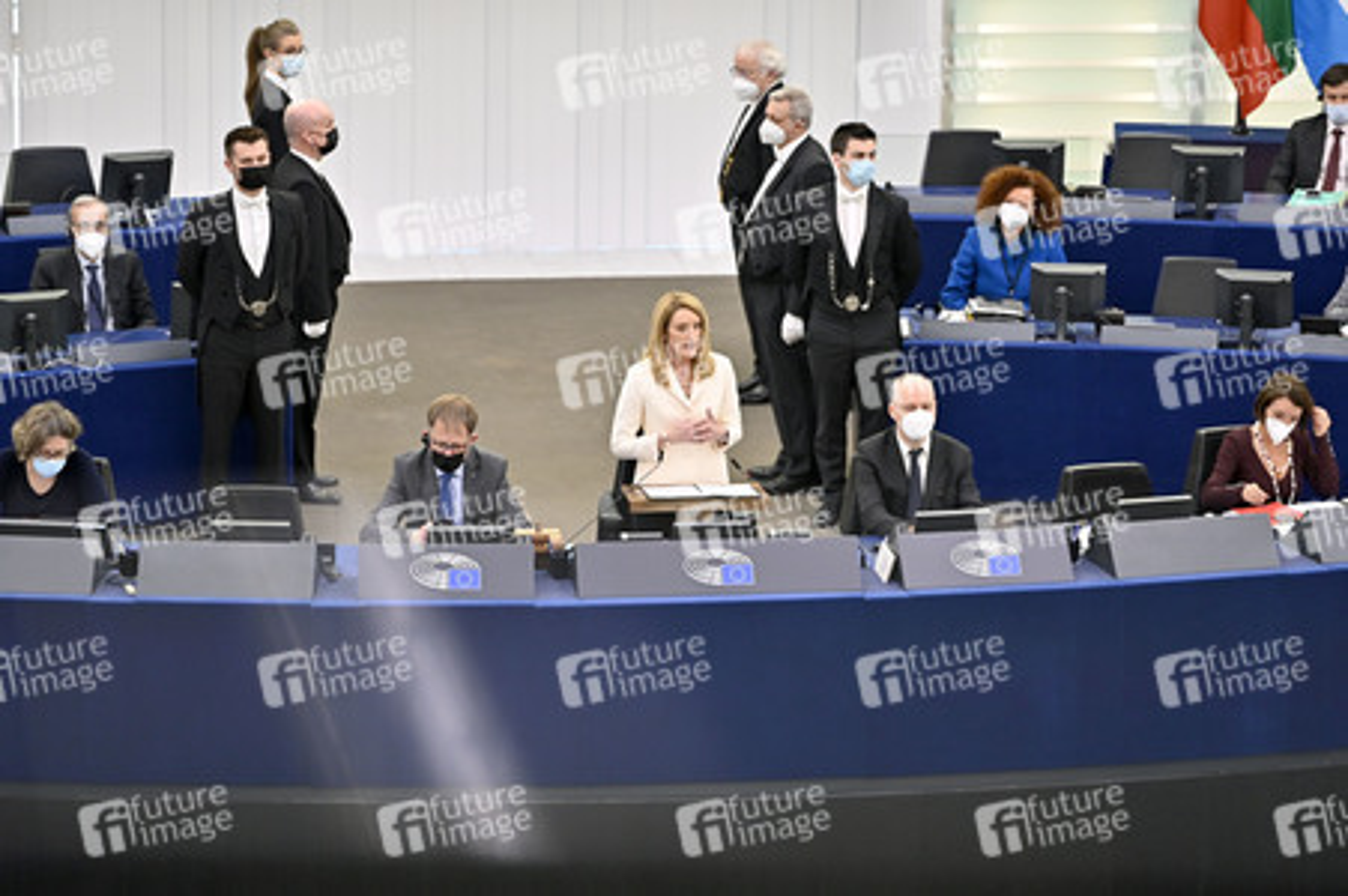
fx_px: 7483
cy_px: 448
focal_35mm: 200
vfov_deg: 6.9
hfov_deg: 10.3
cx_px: 674
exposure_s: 1/250
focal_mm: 200
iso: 1000
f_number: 2.8
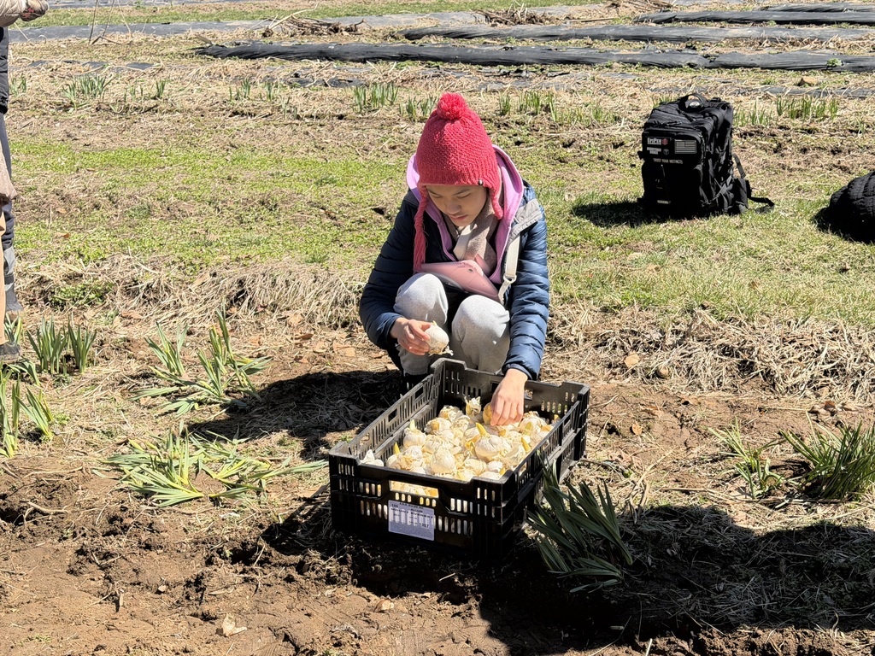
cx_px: 438
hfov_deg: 39.7
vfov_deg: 30.3
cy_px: 328
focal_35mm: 48
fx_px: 1213
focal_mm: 6.76
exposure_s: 1/2667
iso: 64
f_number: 1.78
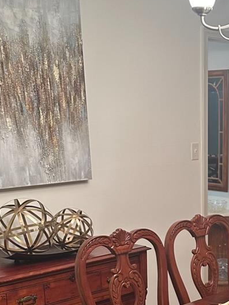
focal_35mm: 68
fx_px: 600
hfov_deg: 21.2
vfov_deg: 27.9
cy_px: 248
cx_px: 200
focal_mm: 6.86
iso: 200
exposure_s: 1/120
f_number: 1.78
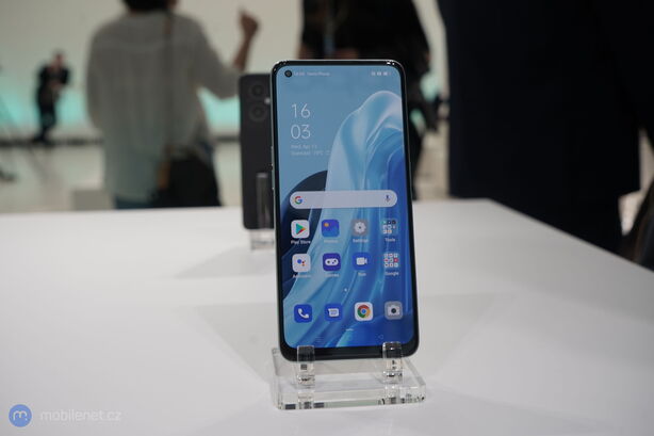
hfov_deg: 45.4
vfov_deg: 31.2
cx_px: 327
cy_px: 218
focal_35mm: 43
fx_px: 781
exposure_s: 1/160
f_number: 6.3
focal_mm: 43
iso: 320
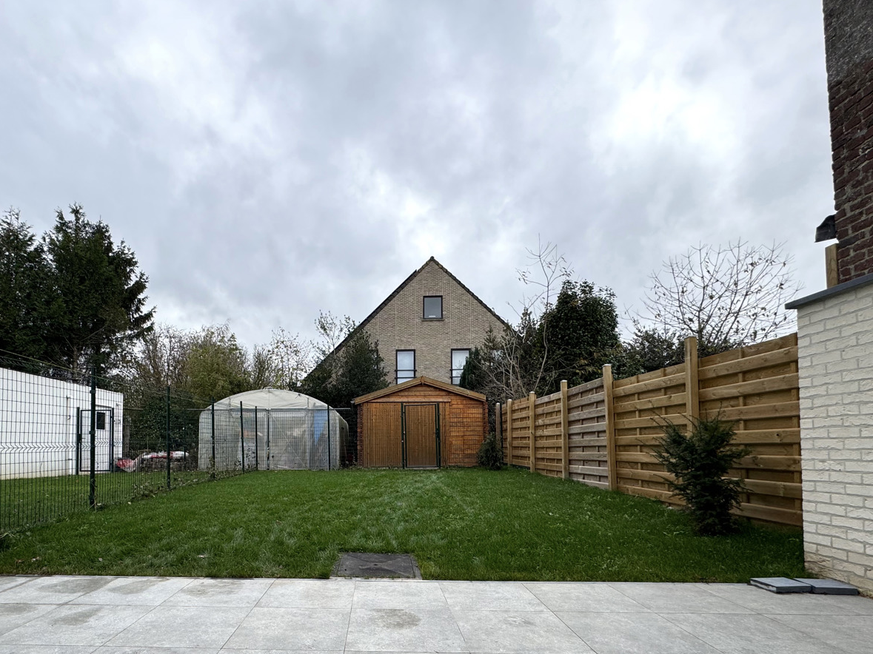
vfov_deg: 67.0
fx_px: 479
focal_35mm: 19
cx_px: 357
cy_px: 431
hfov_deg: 83.8
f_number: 2.2
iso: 40
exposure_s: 1/244
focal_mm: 2.22
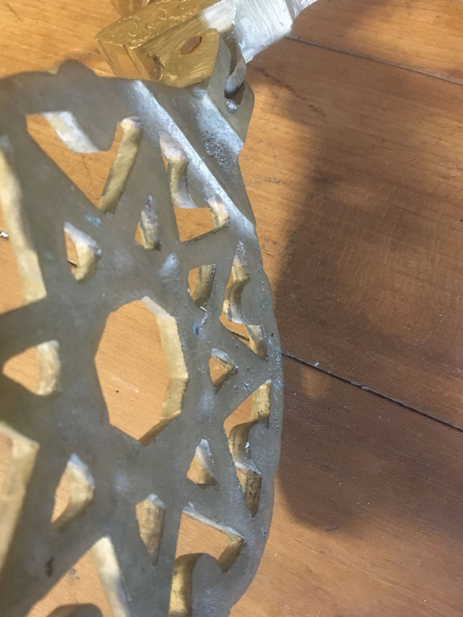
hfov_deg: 42.9
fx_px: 589
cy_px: 277
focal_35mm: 33
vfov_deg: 55.2
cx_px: 204
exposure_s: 1/17
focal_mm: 4.15
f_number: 2.2
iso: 320
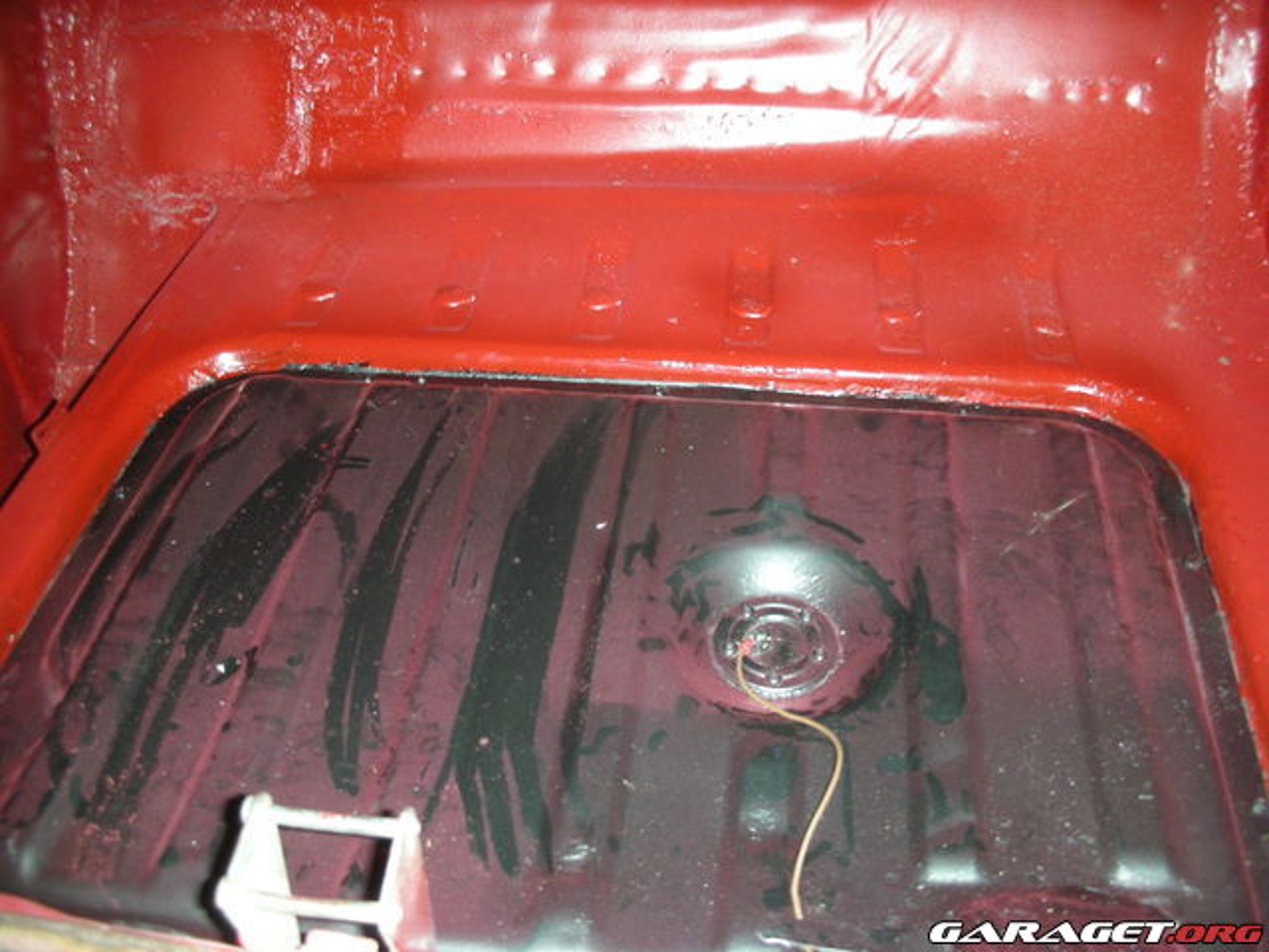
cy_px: 476
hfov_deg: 52.6
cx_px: 634
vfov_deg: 40.7
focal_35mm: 35
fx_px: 1283
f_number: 2.8
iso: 142
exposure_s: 1/60
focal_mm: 5.8
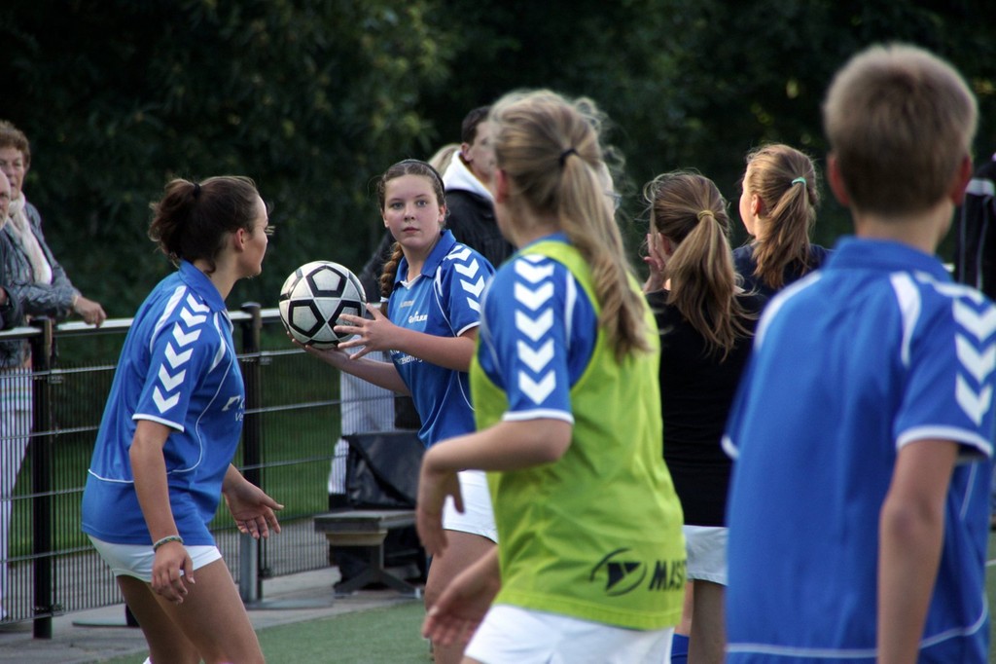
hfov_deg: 5.5
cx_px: 498
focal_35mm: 375
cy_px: 332
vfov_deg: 3.7
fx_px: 10371
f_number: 7.1
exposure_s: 1/320
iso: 400
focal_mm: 250
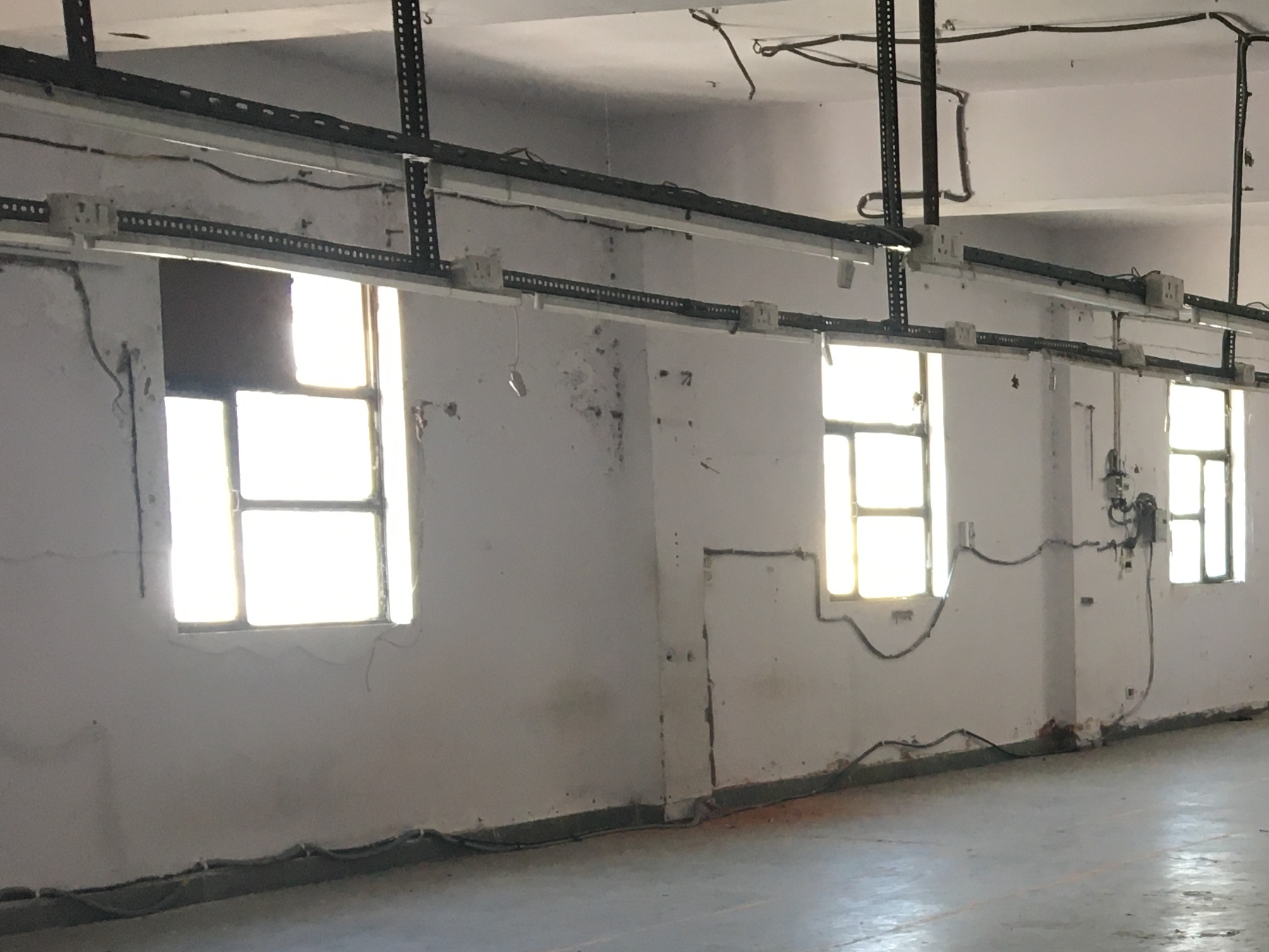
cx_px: 1413
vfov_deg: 22.2
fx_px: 2383
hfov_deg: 27.2
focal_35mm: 65
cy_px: 795
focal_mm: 4.15
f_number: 2.2
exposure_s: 1/33
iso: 50
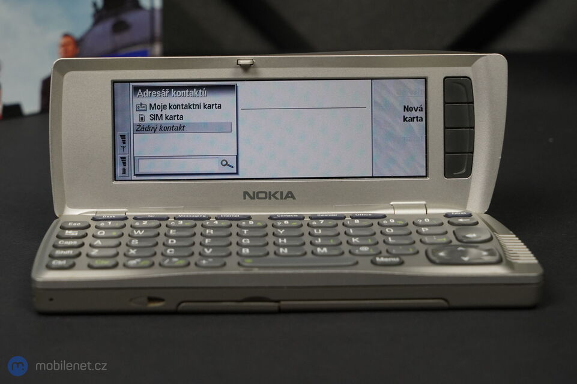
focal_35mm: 64
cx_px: 288
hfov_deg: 31.4
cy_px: 192
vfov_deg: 21.2
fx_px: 1025
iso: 2000
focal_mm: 64
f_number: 8
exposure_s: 1/200
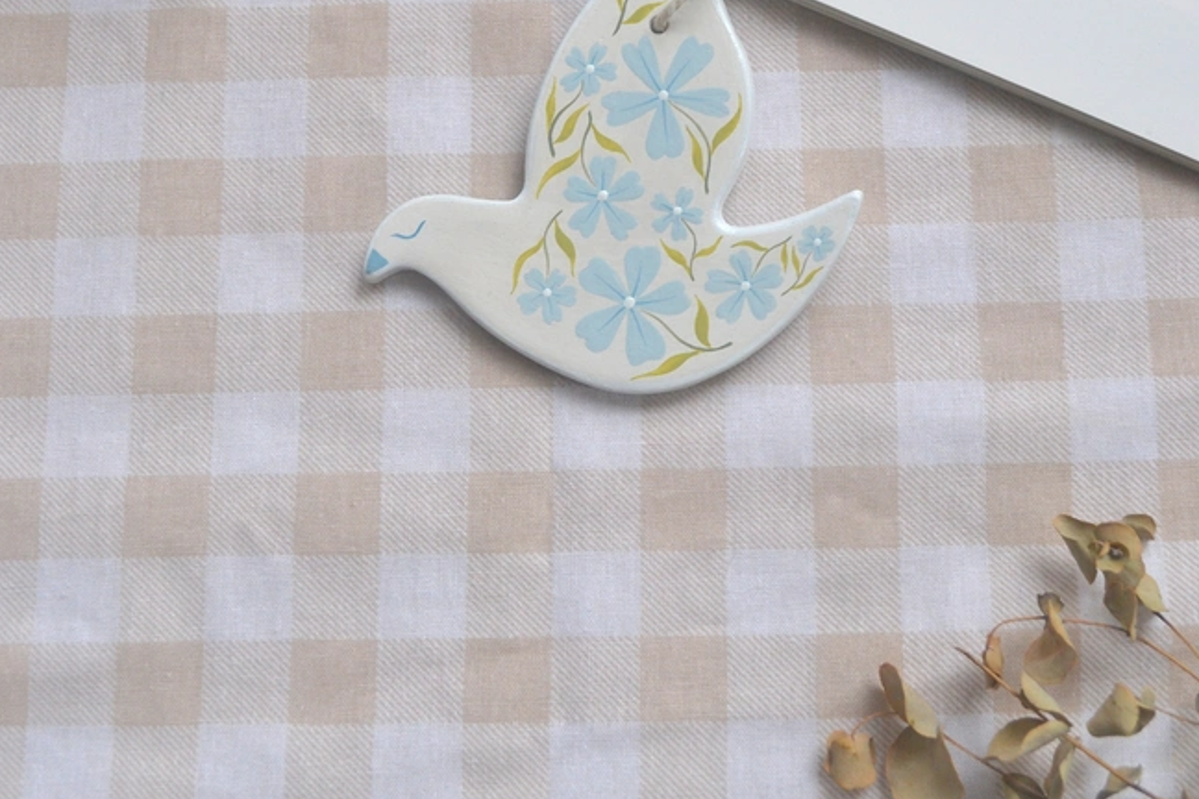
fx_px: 1832
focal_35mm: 55
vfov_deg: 24.2
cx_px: 605
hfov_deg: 36.2
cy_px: 141
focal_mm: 24
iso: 400
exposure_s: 1/125
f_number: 5.6
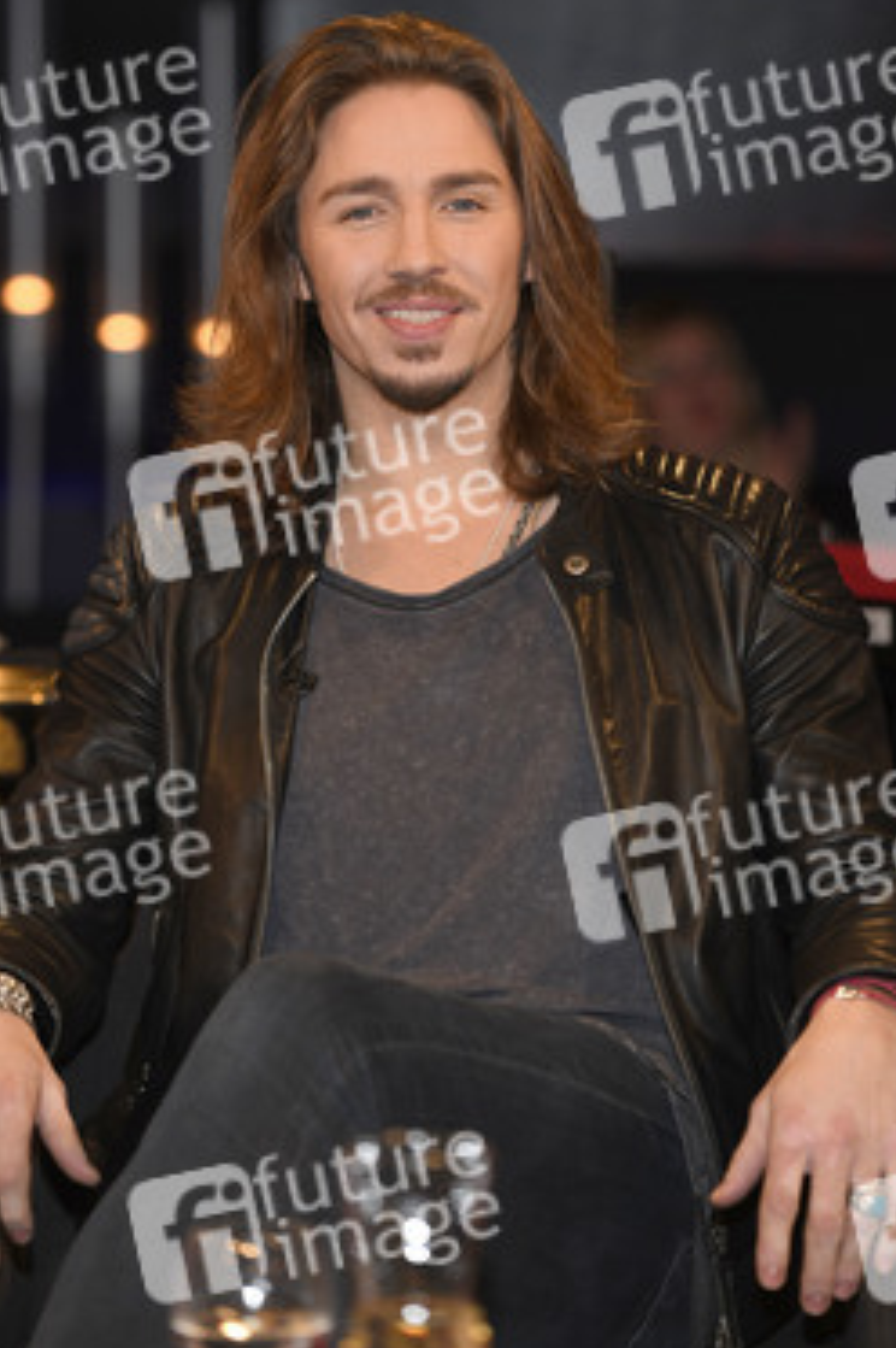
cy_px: 676
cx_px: 419
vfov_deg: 13.7
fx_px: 5610
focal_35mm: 150
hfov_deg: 9.1
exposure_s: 1/400
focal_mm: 140
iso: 800
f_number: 3.5
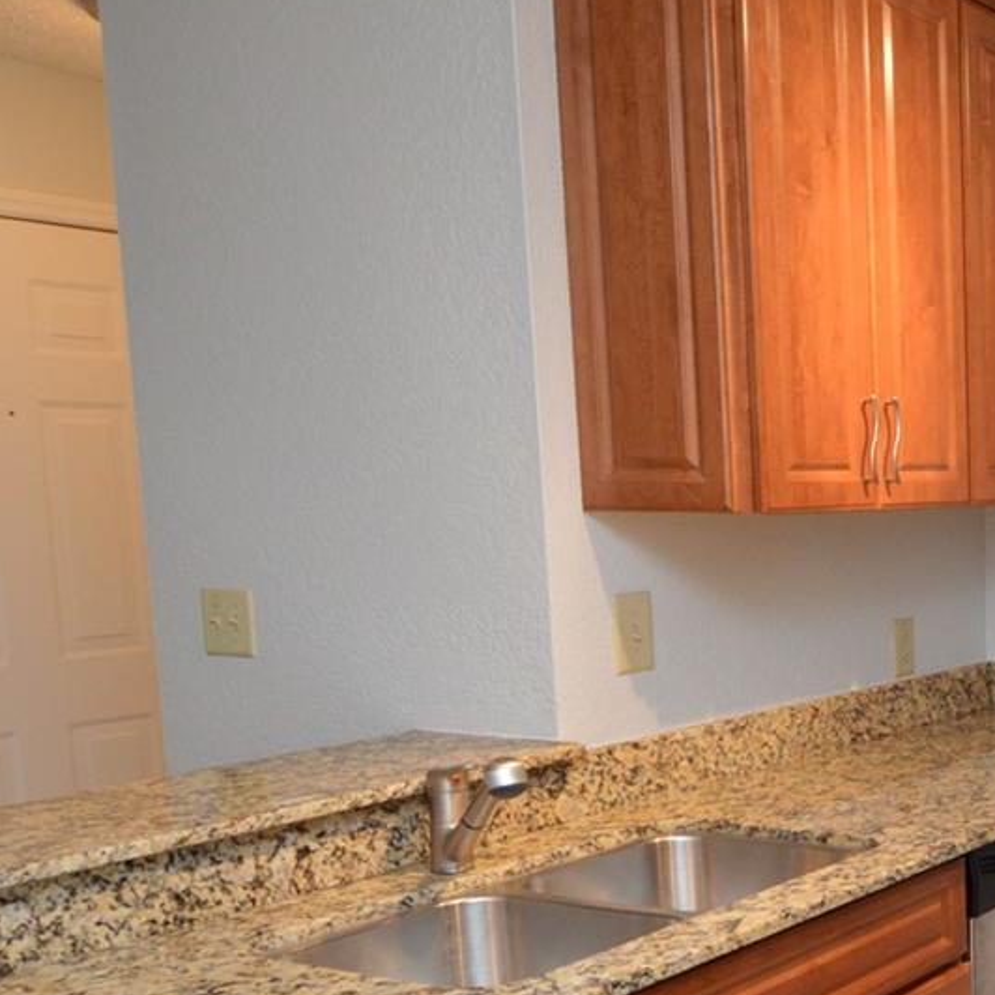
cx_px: 1195
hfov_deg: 31.0
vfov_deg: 36.0
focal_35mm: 46
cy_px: 732
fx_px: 1496
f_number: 4
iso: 900
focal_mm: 12
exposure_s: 1/60
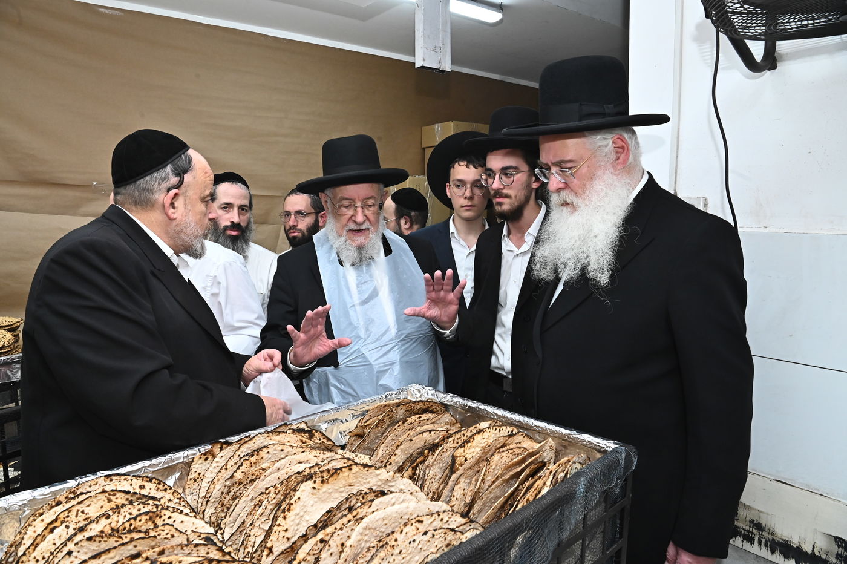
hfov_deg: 69.4
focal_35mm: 26
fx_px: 611
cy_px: 282
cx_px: 424
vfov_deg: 49.5
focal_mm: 26
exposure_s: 1/160
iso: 2500
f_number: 11
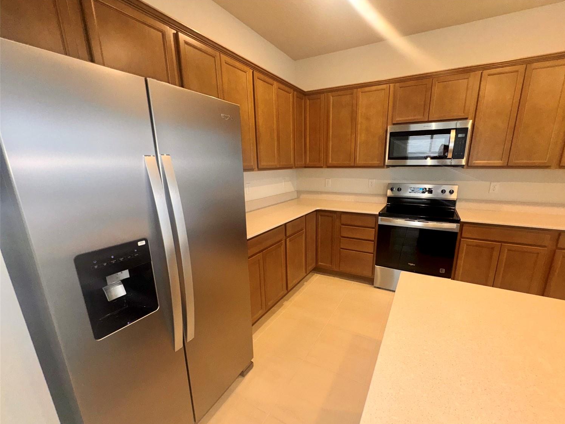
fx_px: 245
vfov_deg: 81.7
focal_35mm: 15
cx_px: 302
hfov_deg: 98.0
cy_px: 226
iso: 100
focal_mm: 2.22
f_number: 2.2
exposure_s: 1/60
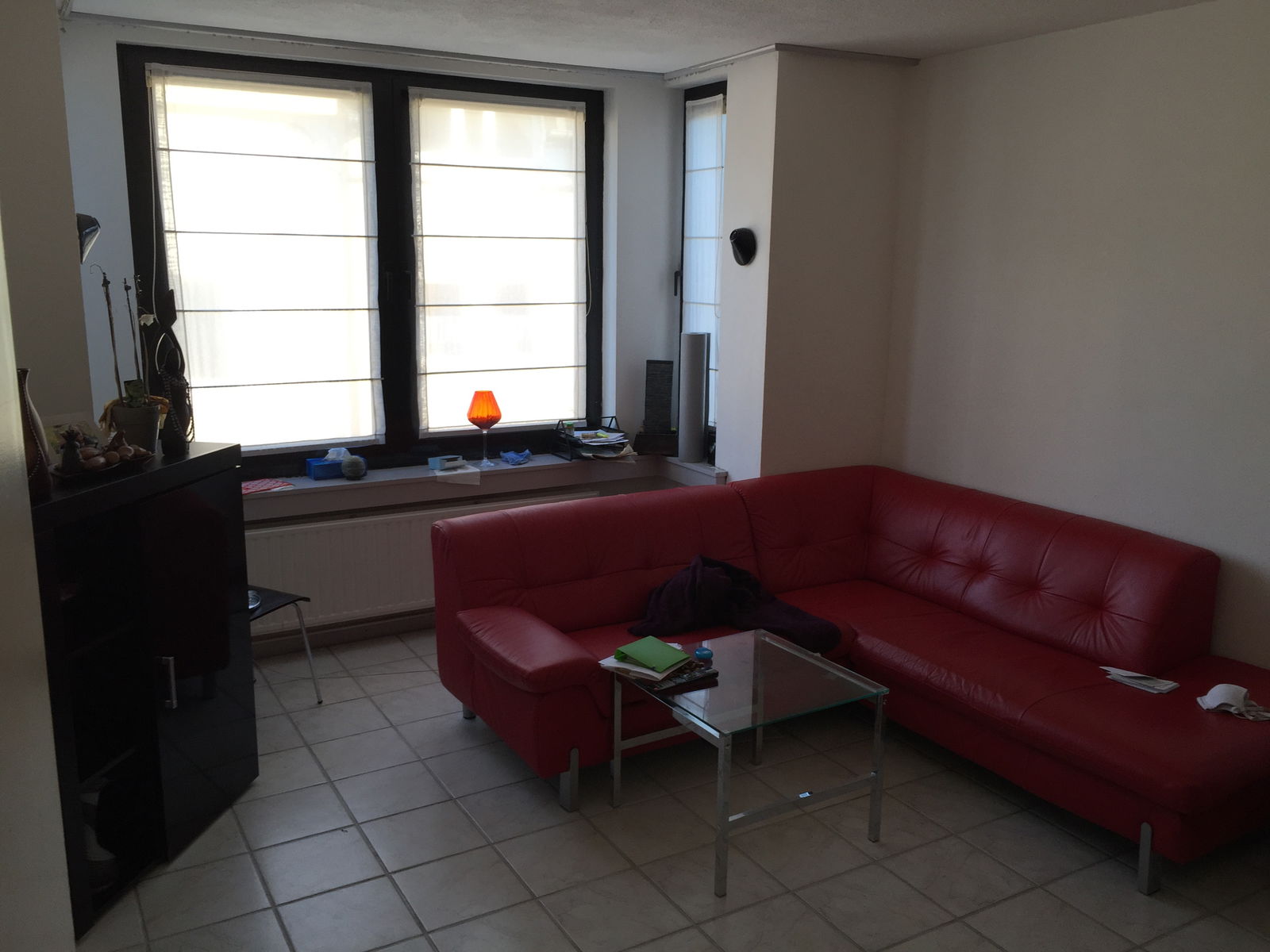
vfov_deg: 48.2
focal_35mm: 29
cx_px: 635
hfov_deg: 61.7
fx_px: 1064
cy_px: 476
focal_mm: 4.15
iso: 32
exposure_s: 1/60
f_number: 2.2
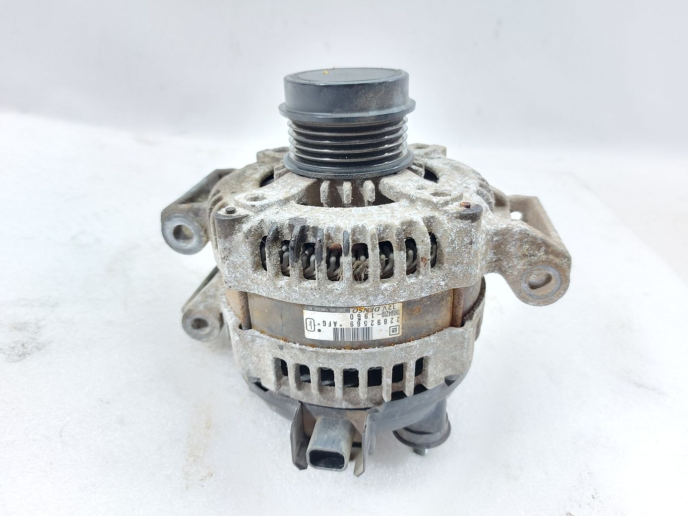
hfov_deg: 71.6
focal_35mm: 24
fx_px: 477
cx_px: 344
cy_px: 258
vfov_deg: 56.8
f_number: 1.8
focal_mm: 5.23
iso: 200
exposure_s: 1/33
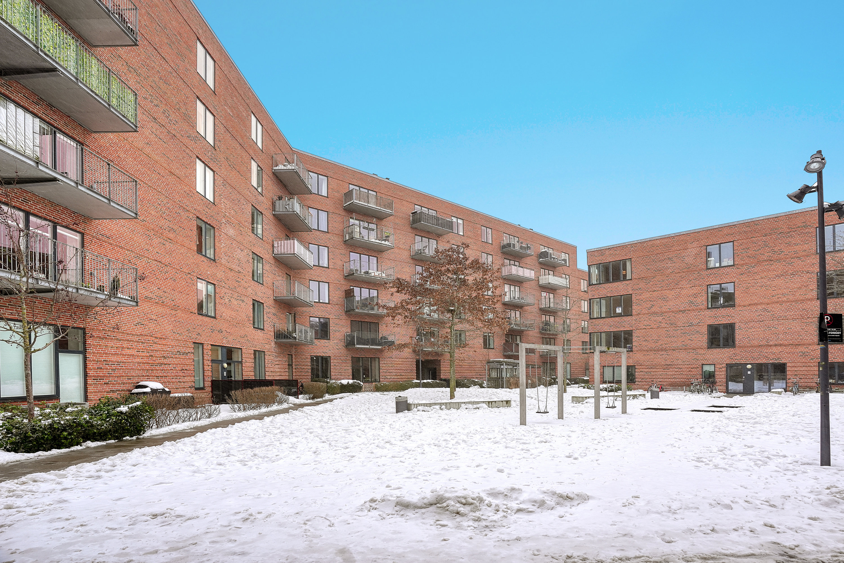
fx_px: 399
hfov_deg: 93.3
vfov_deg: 70.4
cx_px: 422
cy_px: 282
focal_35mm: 17
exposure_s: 1/20
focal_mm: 17
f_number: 8
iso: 400
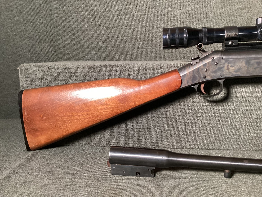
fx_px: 235
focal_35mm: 31
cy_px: 98
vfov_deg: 45.4
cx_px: 131
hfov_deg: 58.3
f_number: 2.4
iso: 320
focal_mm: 3.3
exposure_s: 1/40
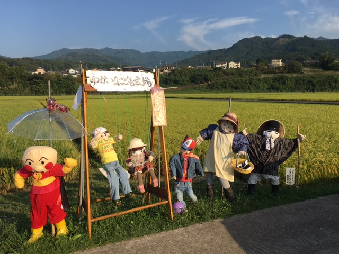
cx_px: 170
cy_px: 127
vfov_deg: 48.2
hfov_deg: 61.7
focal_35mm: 29
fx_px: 284
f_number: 2.2
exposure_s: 1/1425
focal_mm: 4.15
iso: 25
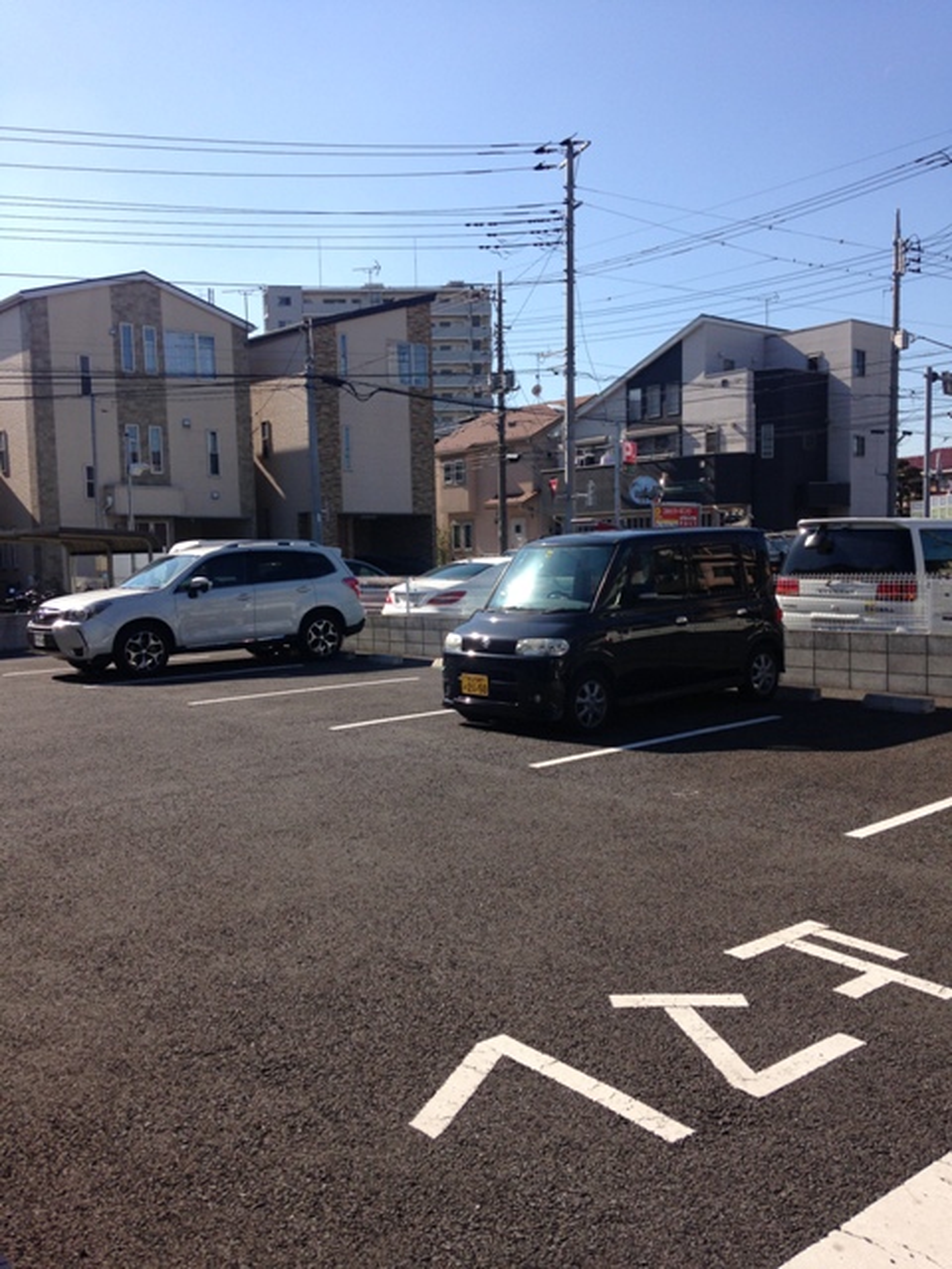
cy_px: 634
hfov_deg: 42.9
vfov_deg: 55.4
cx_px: 476
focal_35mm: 33
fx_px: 1210
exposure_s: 1/1506
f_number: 2.4
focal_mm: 4.12
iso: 50
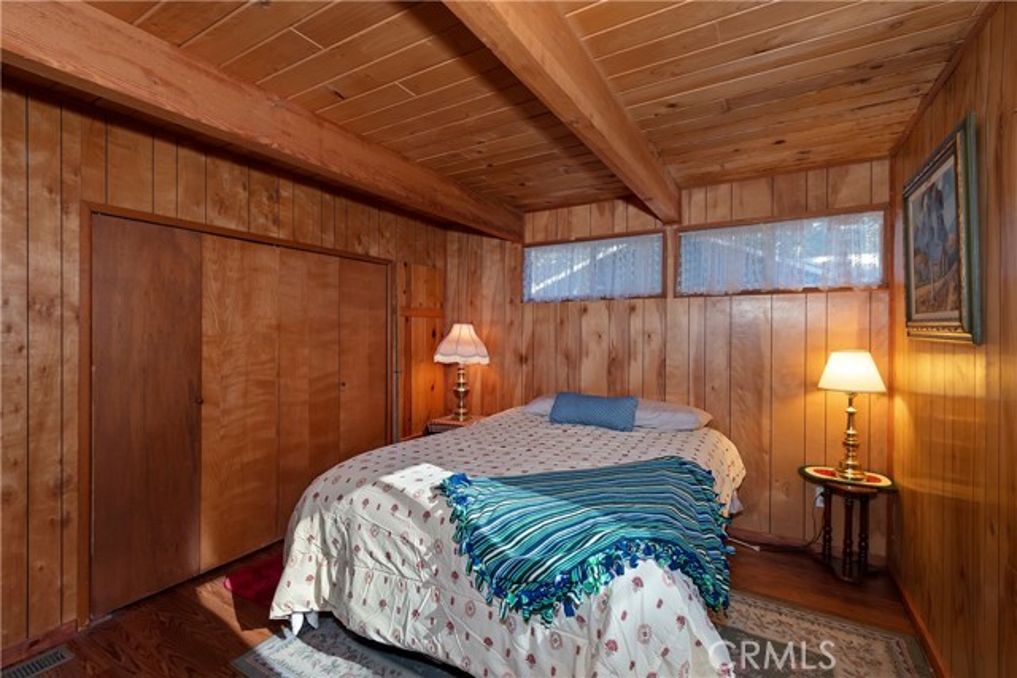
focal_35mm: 15
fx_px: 424
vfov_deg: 77.4
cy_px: 339
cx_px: 508
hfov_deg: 100.4
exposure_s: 1/30
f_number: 8
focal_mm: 10
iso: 400
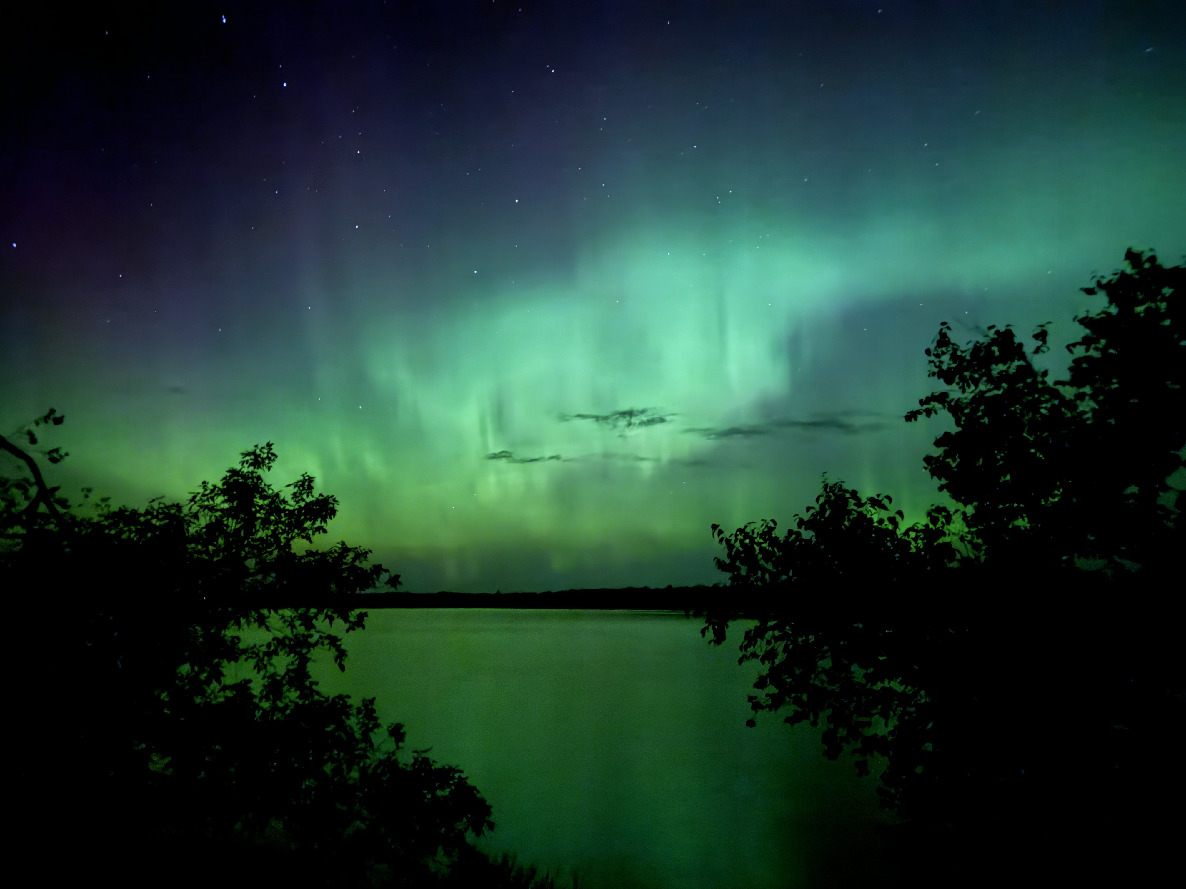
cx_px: 593
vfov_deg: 56.8
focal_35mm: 24
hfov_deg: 71.6
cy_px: 444
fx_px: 822
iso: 4000
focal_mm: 6.76
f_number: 1.78
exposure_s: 1
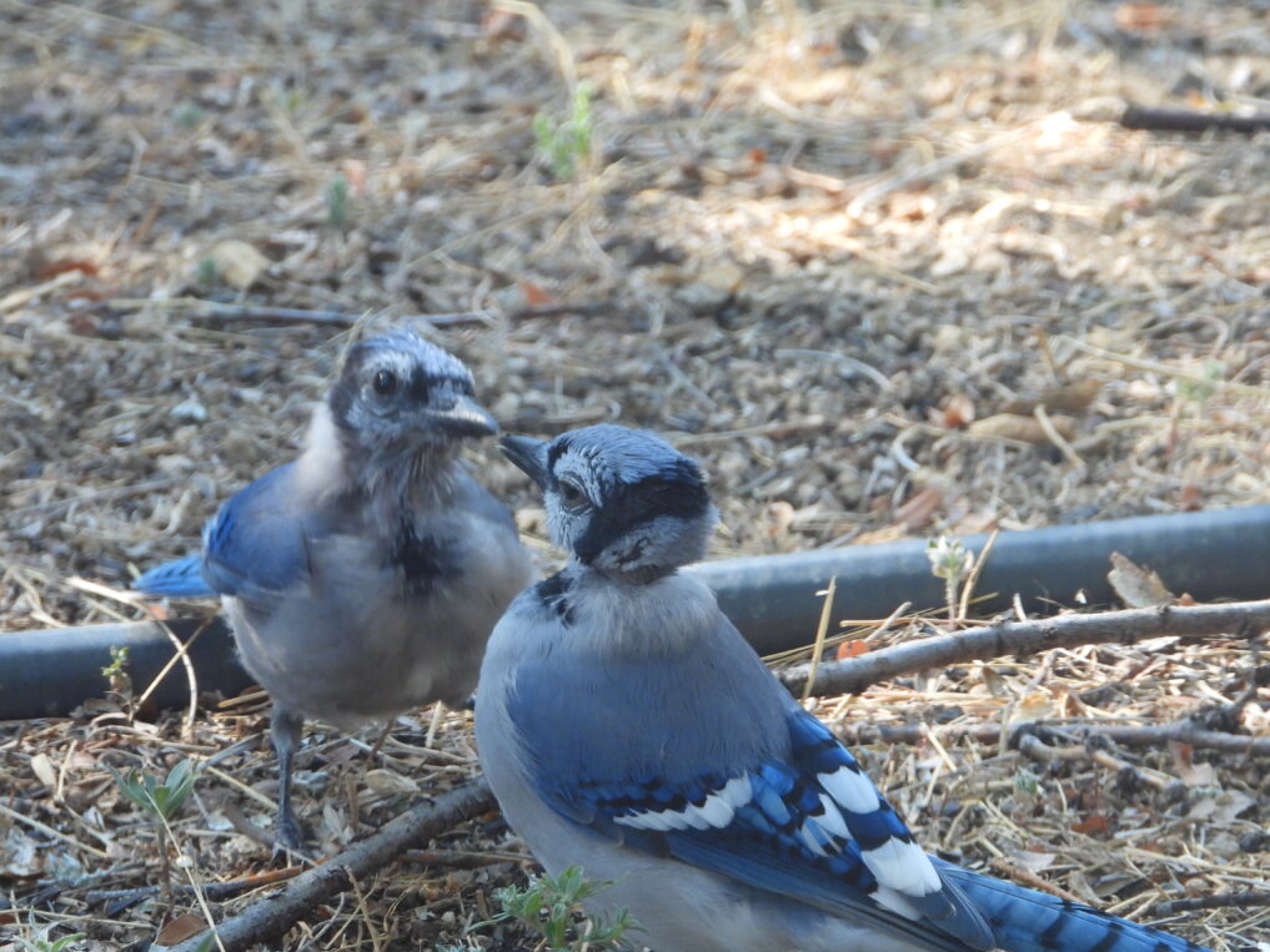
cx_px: 638
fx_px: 22162
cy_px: 478
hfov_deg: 3.3
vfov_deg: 2.5
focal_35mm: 604
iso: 400
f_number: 5
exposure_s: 1/160
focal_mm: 108
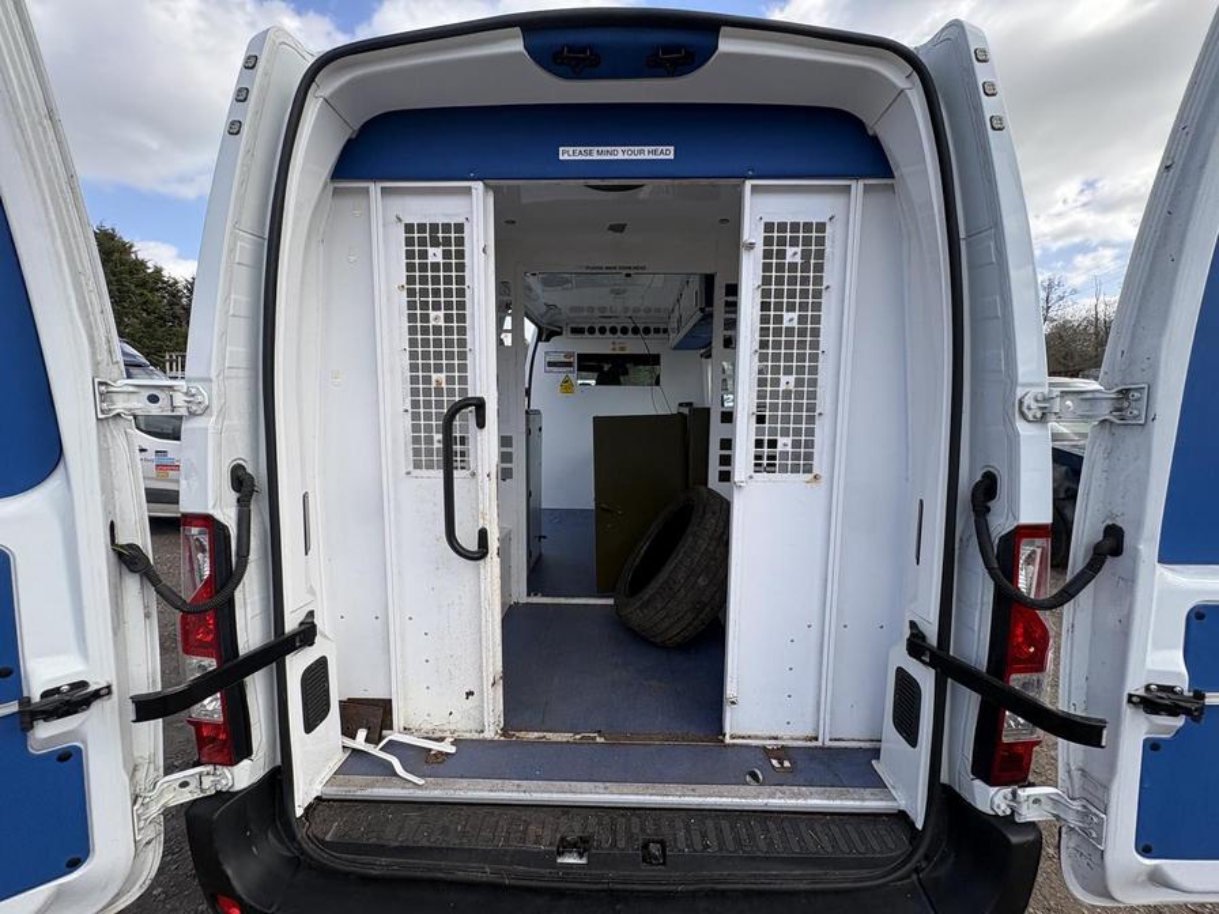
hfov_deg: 102.1
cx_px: 610
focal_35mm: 14
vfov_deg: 85.7
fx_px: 493
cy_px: 457
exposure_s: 1/548
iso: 40
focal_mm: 2.22
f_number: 2.2
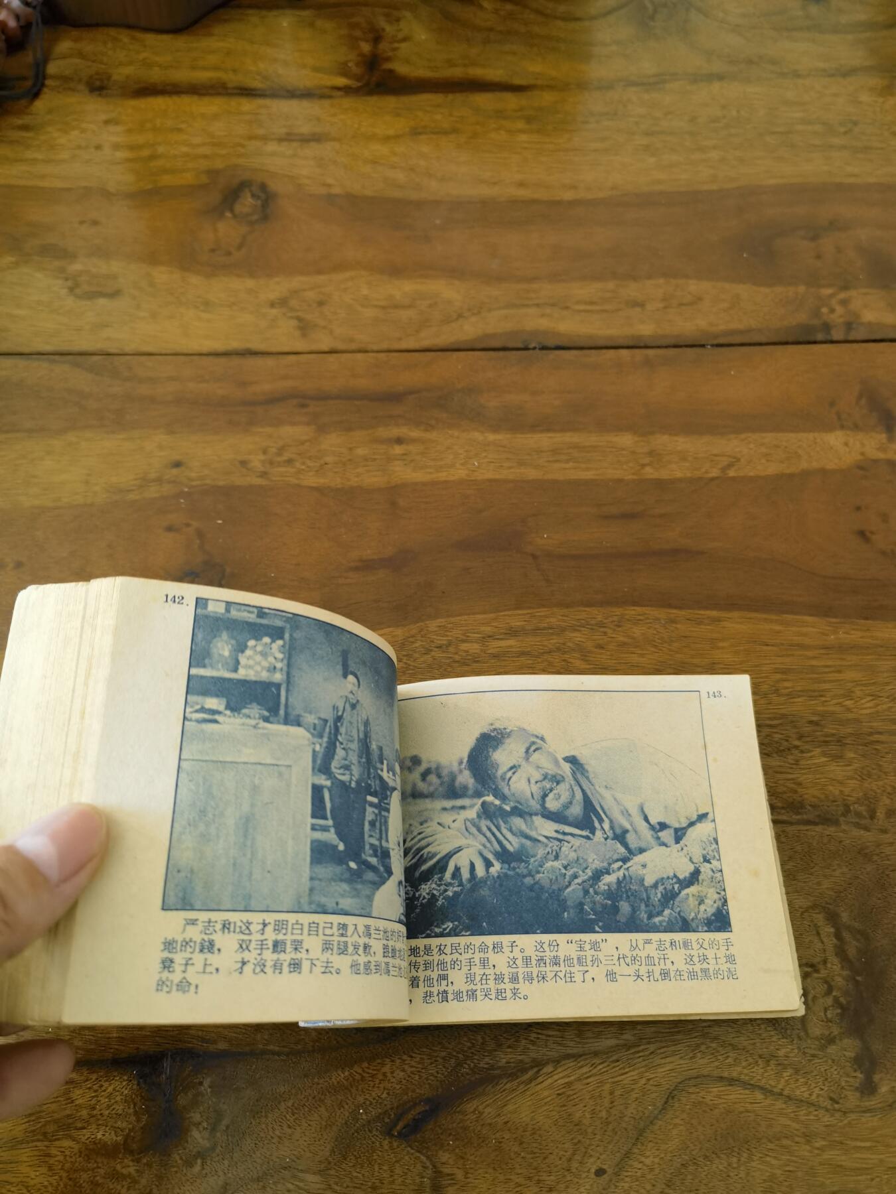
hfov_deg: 51.4
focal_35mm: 27
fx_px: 932
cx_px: 448
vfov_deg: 65.3
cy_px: 597
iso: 160
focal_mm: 6.67
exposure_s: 1/120
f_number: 1.9
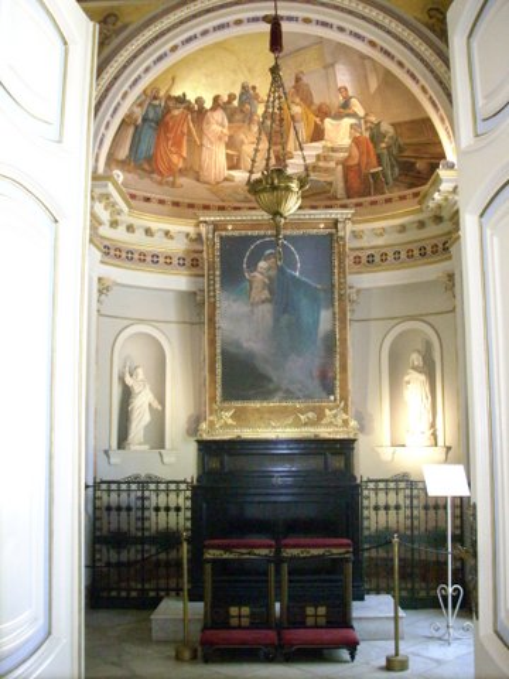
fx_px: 725
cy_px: 340
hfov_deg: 38.7
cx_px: 254
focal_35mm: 37
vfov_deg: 50.1
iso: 672
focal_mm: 6.2
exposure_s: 1/30
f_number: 2.8
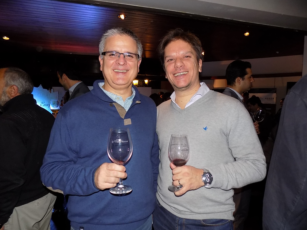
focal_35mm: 23
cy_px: 115
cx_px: 154
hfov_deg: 73.9
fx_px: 204
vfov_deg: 58.9
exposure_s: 1/30
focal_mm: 4
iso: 200
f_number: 3.1
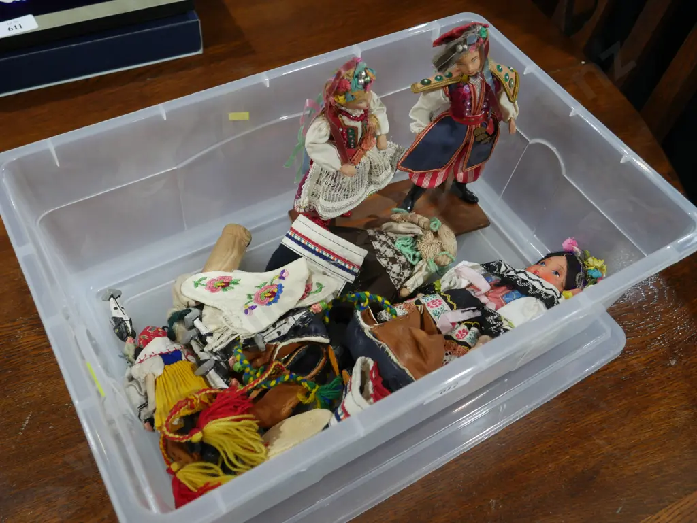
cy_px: 262
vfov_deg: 41.8
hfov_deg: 53.9
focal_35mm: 34
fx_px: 685
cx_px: 348
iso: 640
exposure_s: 1/60
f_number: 4
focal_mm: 17
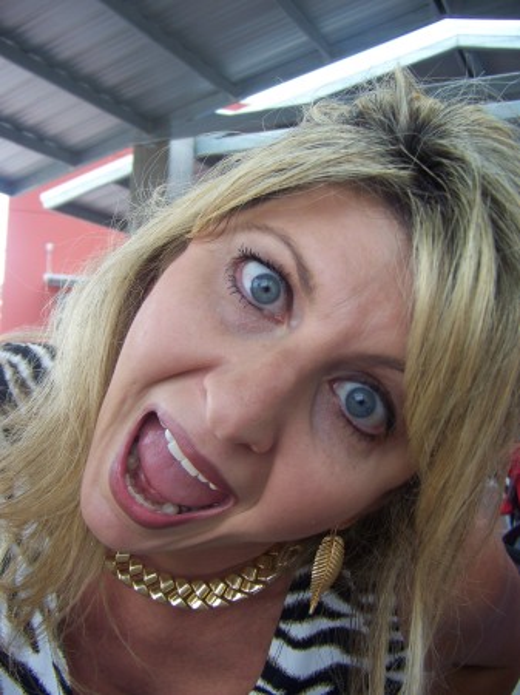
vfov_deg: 51.4
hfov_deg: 39.6
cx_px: 260
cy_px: 348
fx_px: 722
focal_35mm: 36
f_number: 2.8
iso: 64
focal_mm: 5.85
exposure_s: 1/160
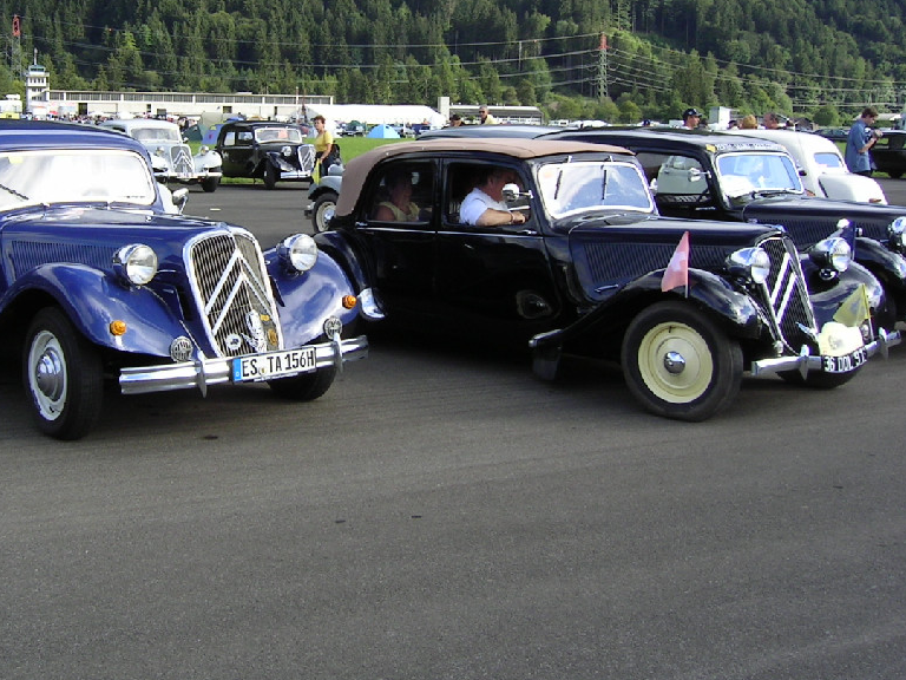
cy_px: 248
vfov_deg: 30.1
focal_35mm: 48
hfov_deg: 39.3
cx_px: 319
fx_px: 1256
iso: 50
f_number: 4.8
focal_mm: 5.6
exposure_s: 1/139
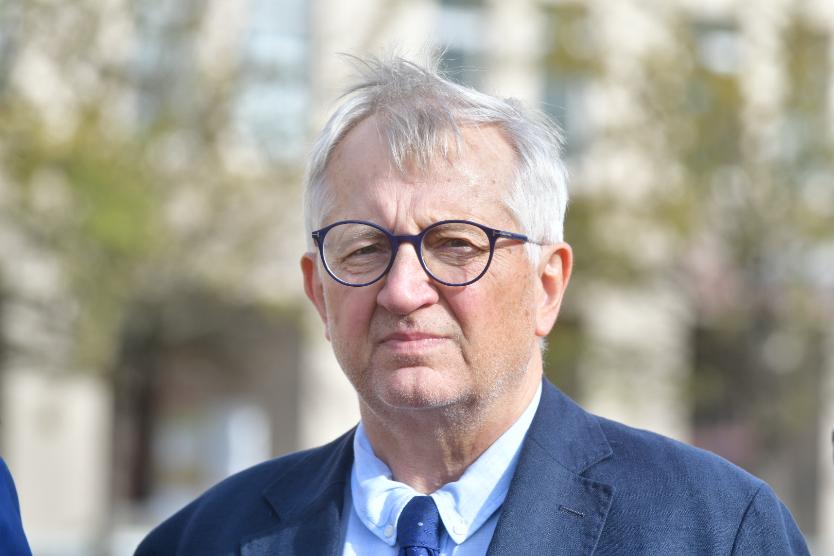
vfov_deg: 6.9
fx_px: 4633
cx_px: 417
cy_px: 278
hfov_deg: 10.3
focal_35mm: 200
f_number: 7.1
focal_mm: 200
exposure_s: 1/200
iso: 100
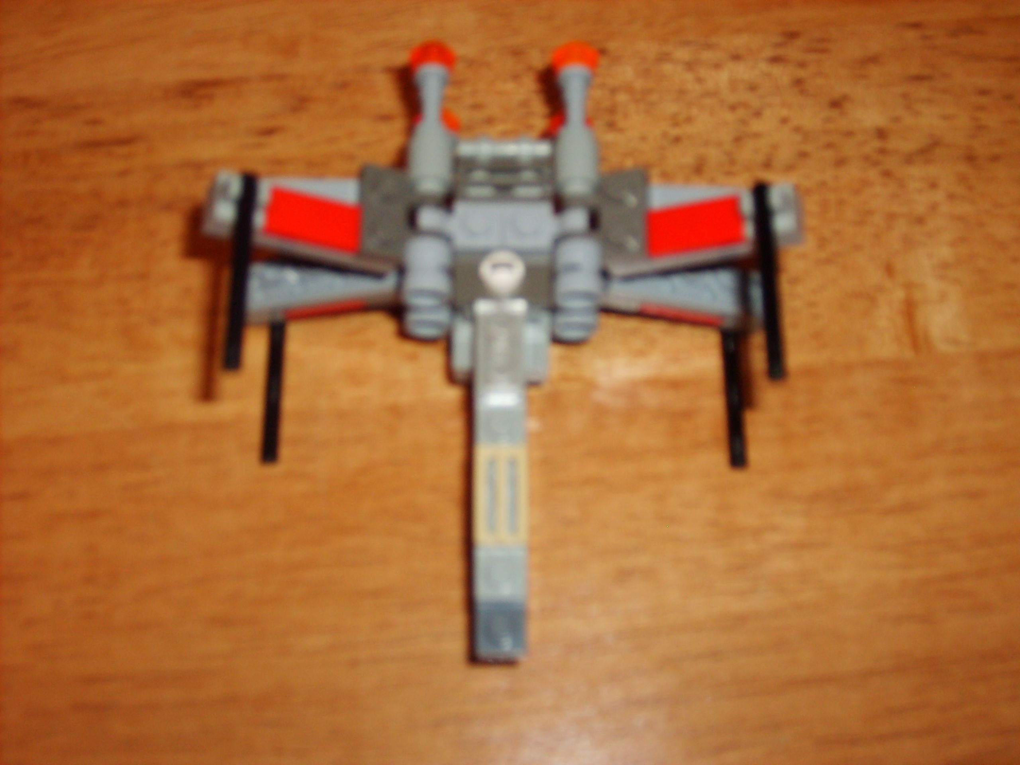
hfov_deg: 36.8
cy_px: 382
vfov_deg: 28.0
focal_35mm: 52
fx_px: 1532
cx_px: 510
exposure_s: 1/45
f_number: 3.3
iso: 100
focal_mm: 8.7
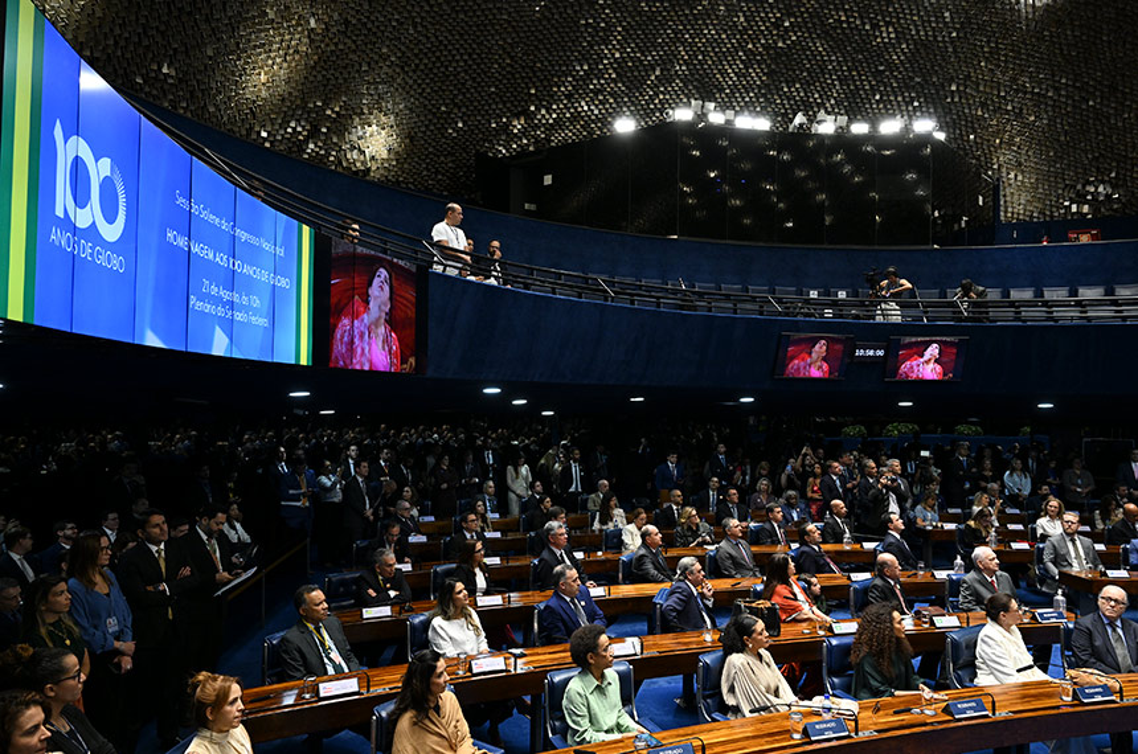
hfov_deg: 73.8
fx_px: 757
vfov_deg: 52.9
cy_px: 377
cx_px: 569
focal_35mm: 24
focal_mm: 24
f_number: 5
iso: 2500
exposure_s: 1/100
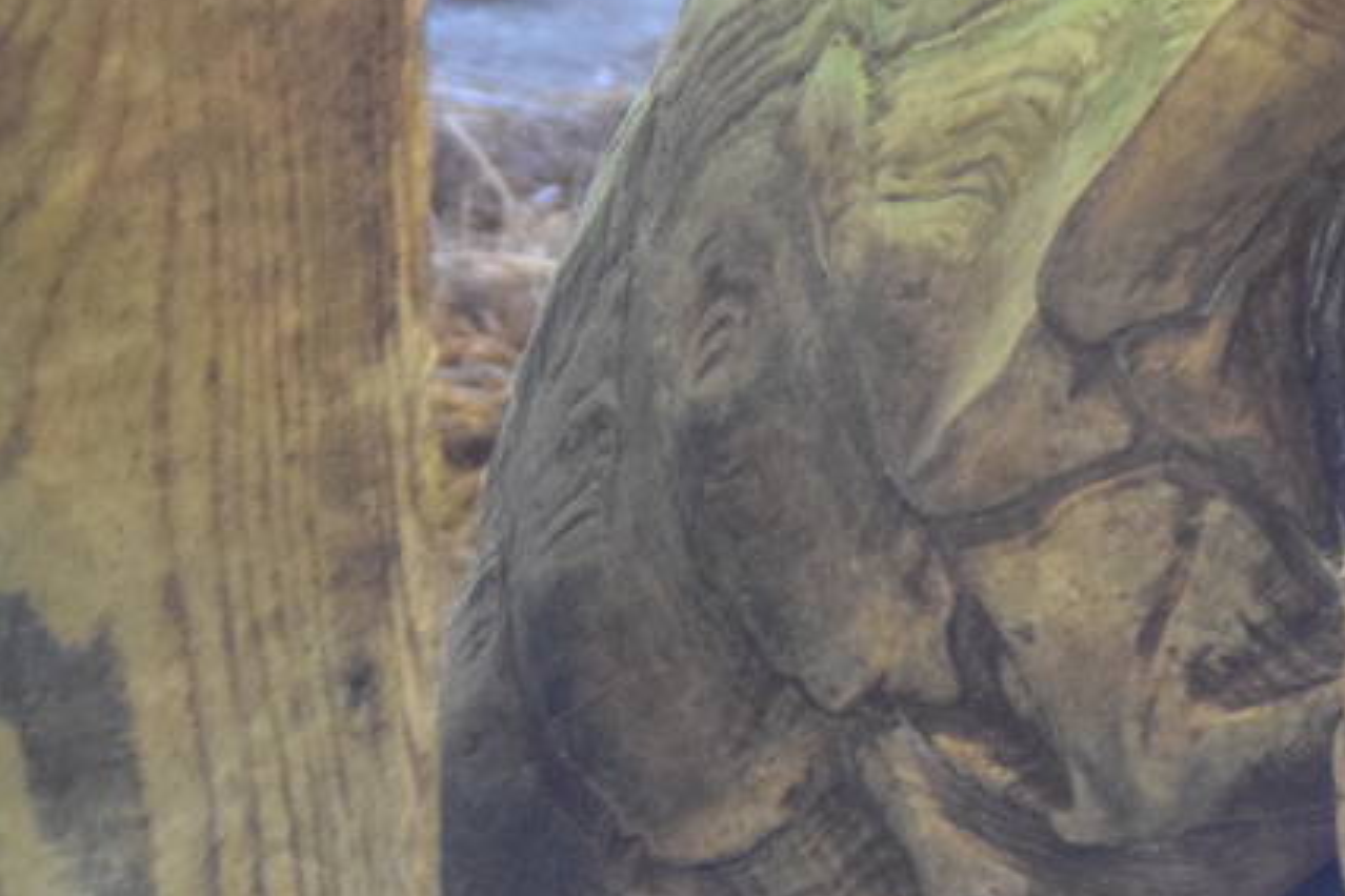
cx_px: 2169
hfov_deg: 4.7
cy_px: 775
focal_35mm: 439
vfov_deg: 3.1
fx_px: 16400
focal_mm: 78
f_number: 4.5
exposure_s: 1/250
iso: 3200
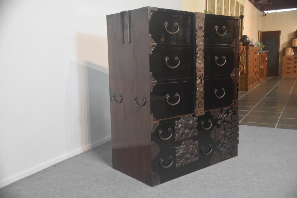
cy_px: 99
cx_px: 148
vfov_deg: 34.2
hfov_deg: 49.5
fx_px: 322
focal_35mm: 39
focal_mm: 26
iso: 1250
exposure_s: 1/60
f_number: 4
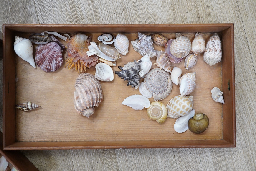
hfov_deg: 43.6
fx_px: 320
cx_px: 128
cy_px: 86
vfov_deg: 29.9
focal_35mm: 45
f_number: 3.5
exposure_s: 1/320
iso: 2500
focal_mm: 30
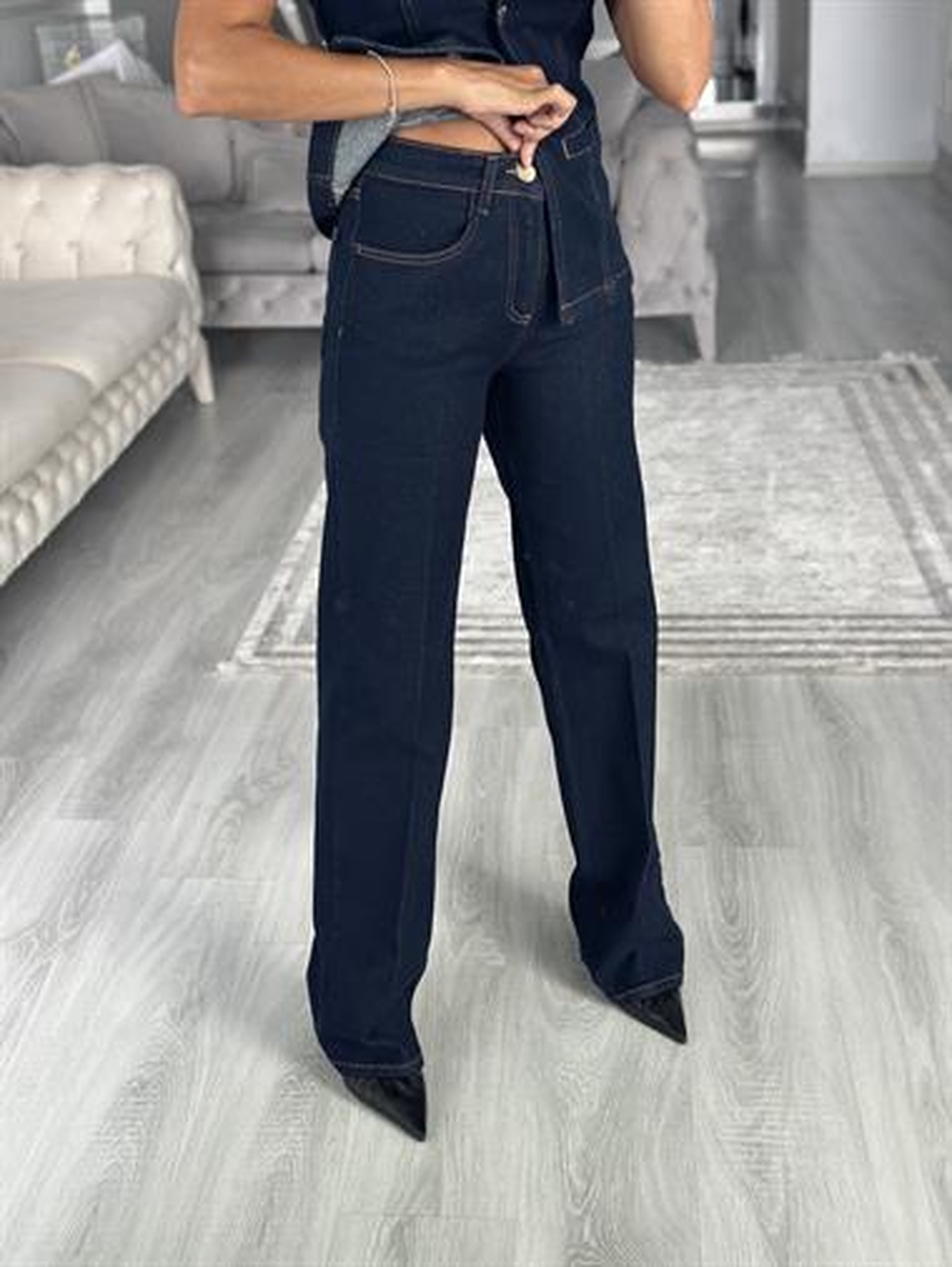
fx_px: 1759
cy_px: 634
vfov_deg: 39.6
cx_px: 476
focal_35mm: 48
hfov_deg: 30.3
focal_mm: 6.86
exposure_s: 1/65
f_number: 1.78
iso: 125
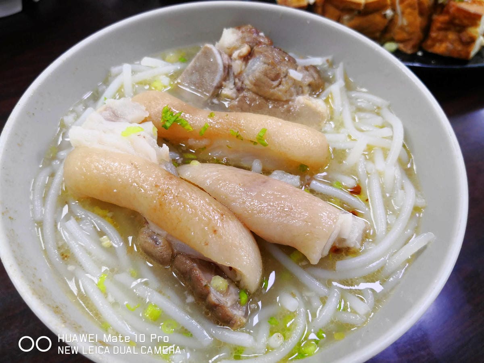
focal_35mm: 27
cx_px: 242
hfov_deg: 65.3
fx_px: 378
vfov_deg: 51.4
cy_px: 182
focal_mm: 3.95
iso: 125
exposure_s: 1/60
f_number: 1.6
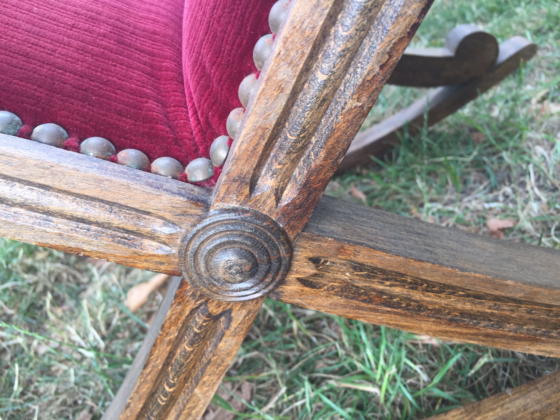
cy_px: 210
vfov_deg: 48.2
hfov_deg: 61.7
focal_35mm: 29
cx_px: 280
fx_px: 469
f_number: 2.2
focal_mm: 4.15
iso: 40
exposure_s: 1/50
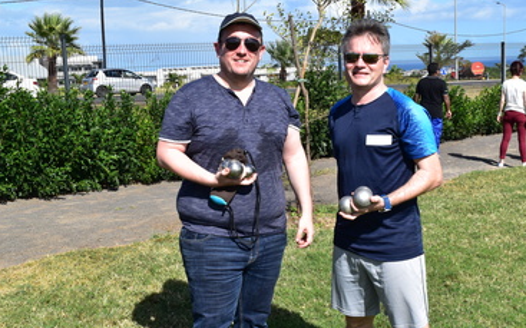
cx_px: 291
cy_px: 187
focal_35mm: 50
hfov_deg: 40.3
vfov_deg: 25.8
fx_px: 716
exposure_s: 1/500
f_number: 11
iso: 400
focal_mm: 24
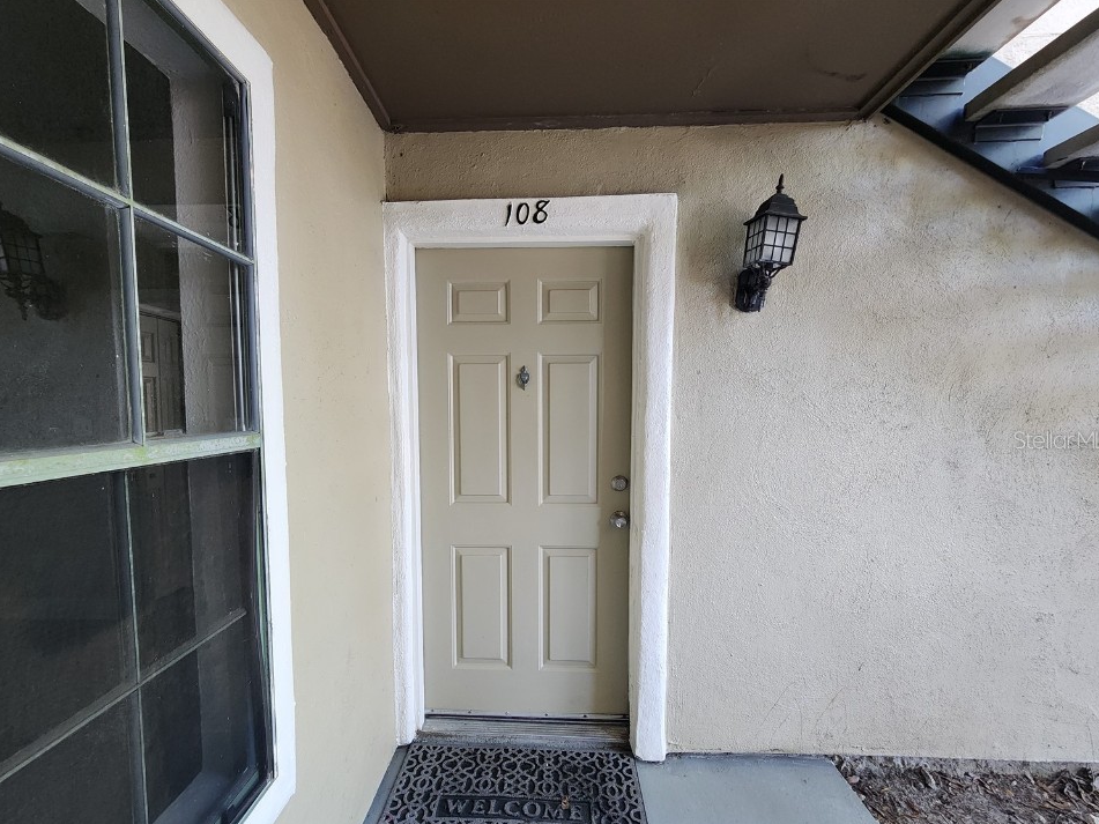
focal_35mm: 14
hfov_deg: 102.0
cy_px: 439
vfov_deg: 85.5
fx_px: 444
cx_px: 530
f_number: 2.2
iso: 320
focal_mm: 2.2
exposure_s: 1/60
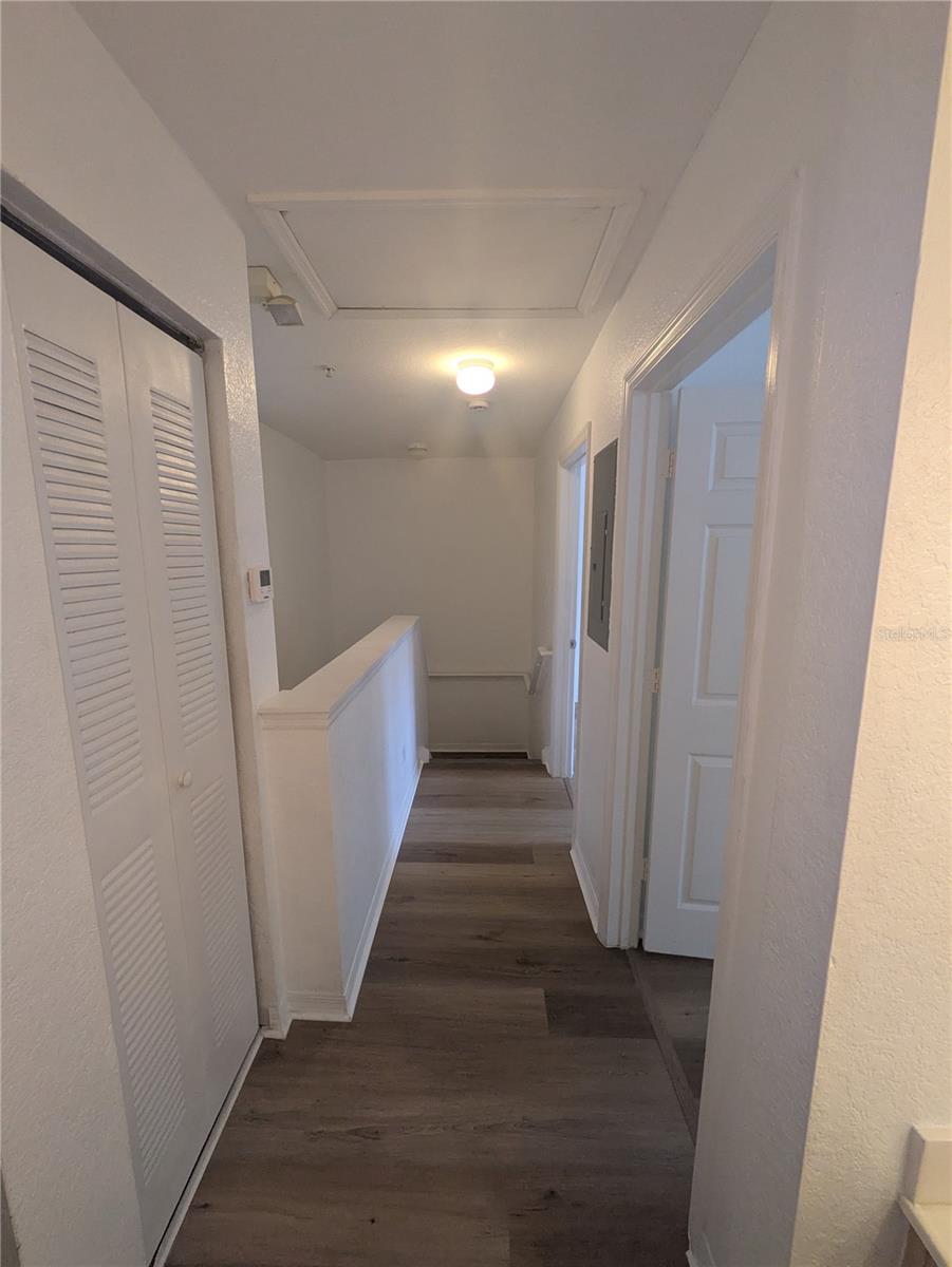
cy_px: 634
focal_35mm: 14
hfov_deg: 85.7
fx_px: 513
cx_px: 476
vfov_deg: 102.0
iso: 332
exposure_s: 1/120
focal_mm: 1.83
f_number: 2.2
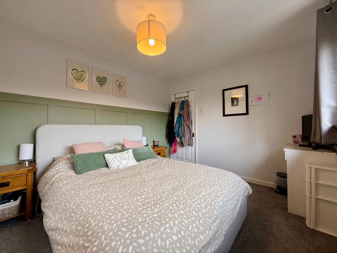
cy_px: 126
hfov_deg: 102.1
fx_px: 136
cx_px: 168
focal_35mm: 14
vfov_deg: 85.7
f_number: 2.2
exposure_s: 1/99
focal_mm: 2.22
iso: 100
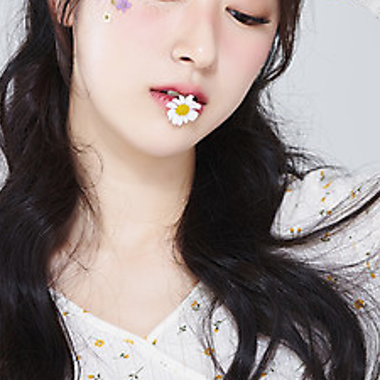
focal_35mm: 159
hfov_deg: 11.0
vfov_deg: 10.9
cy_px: 62
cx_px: 197
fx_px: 1975
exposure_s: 1/125
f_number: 11
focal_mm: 105
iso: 64
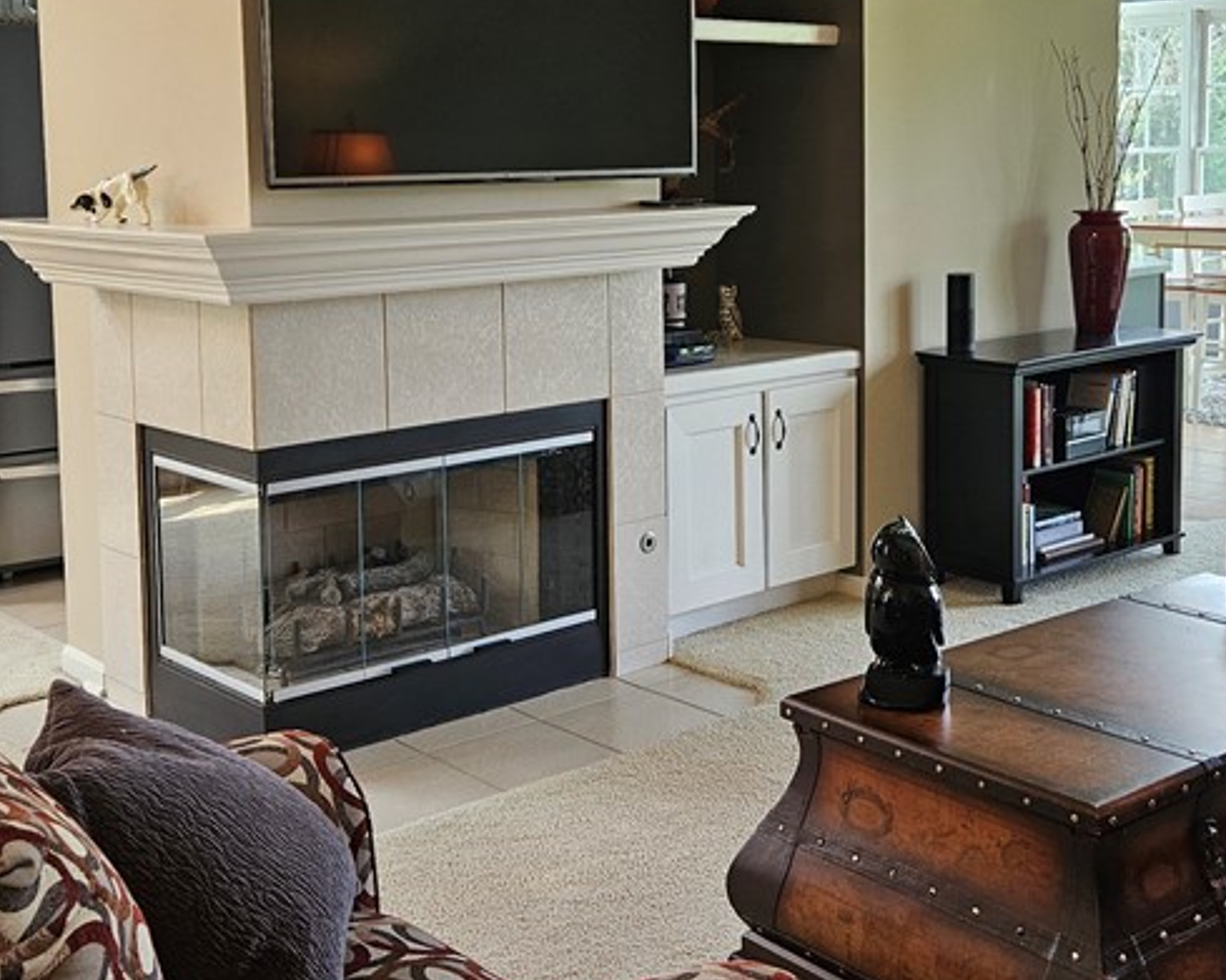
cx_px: 639
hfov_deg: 39.5
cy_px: 286
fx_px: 1705
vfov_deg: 31.7
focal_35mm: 47
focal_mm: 5.4
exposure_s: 1/120
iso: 125
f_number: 1.8
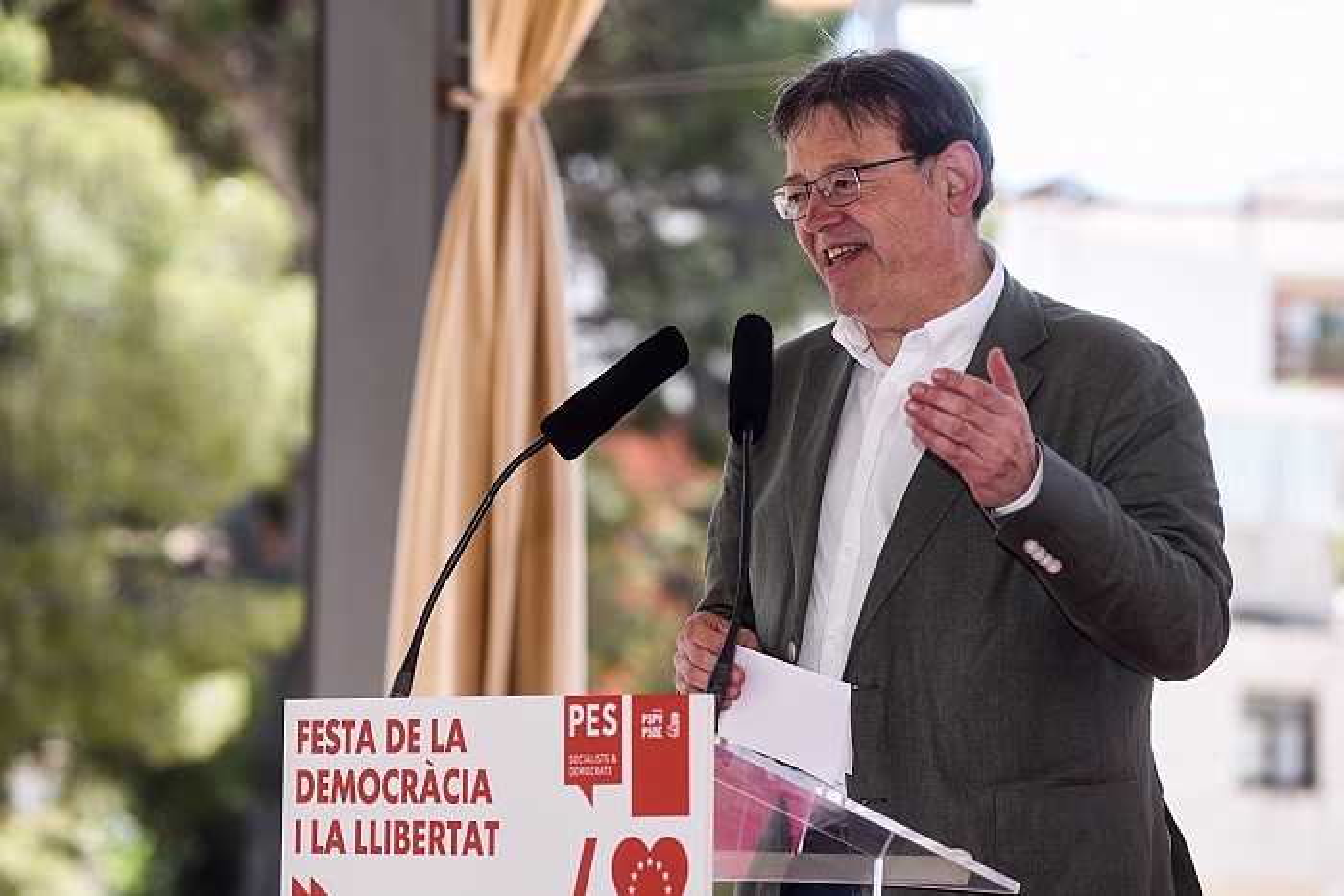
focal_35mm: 145
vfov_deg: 9.5
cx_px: 672
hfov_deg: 14.2
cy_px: 448
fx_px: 5414
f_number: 4
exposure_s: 1/500
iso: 400
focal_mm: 145
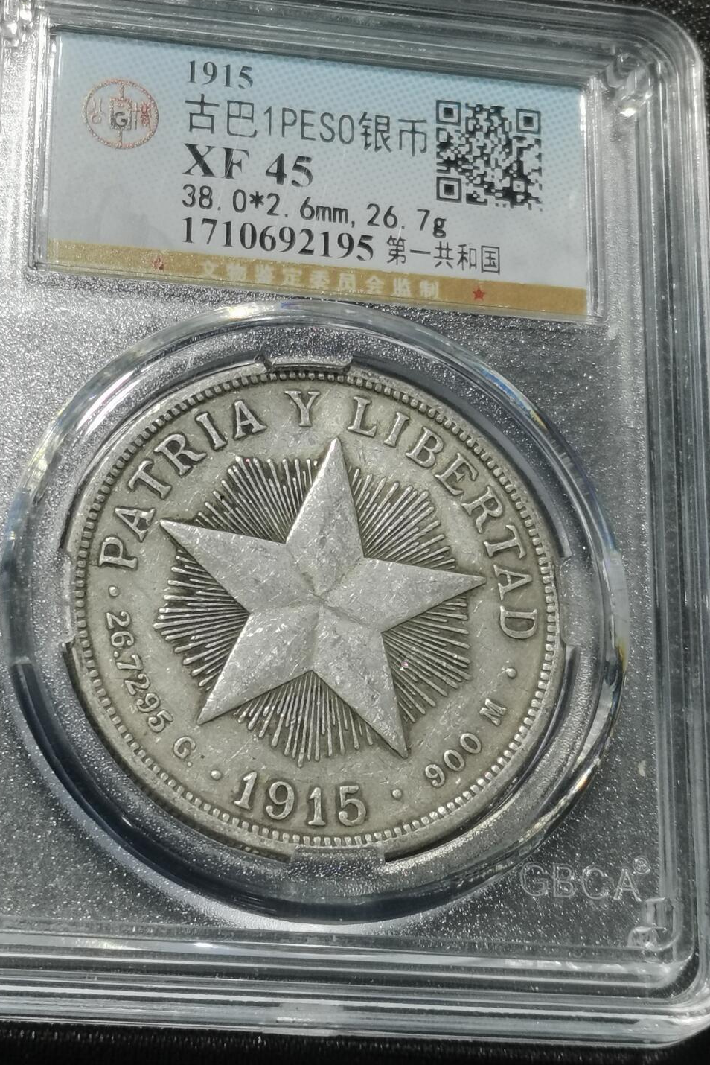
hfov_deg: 15.4
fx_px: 2631
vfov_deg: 22.8
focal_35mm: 89
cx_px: 279
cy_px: 449
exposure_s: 1/100
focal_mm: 5.58
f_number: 1.8
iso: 80
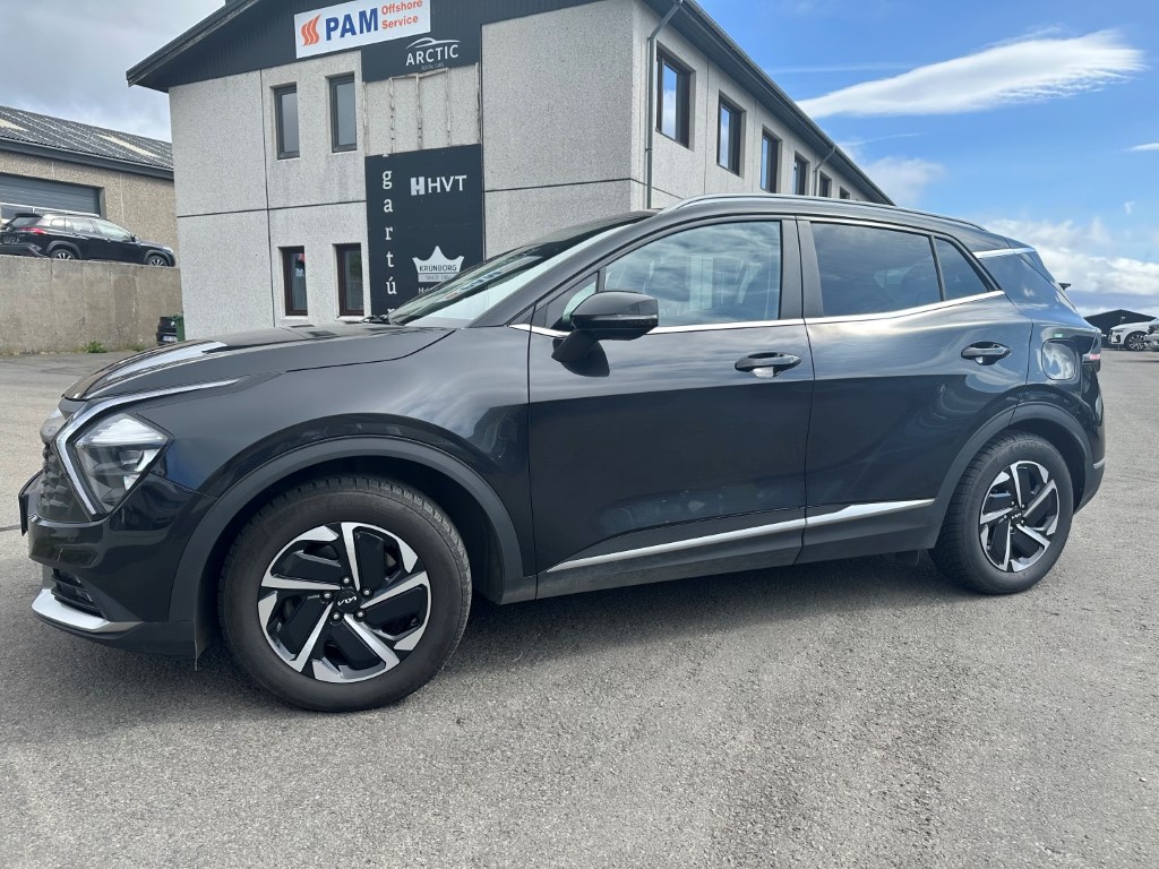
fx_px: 804
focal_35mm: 24
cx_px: 580
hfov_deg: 71.6
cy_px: 434
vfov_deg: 56.8
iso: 80
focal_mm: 6.86
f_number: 1.78
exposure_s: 1/2203
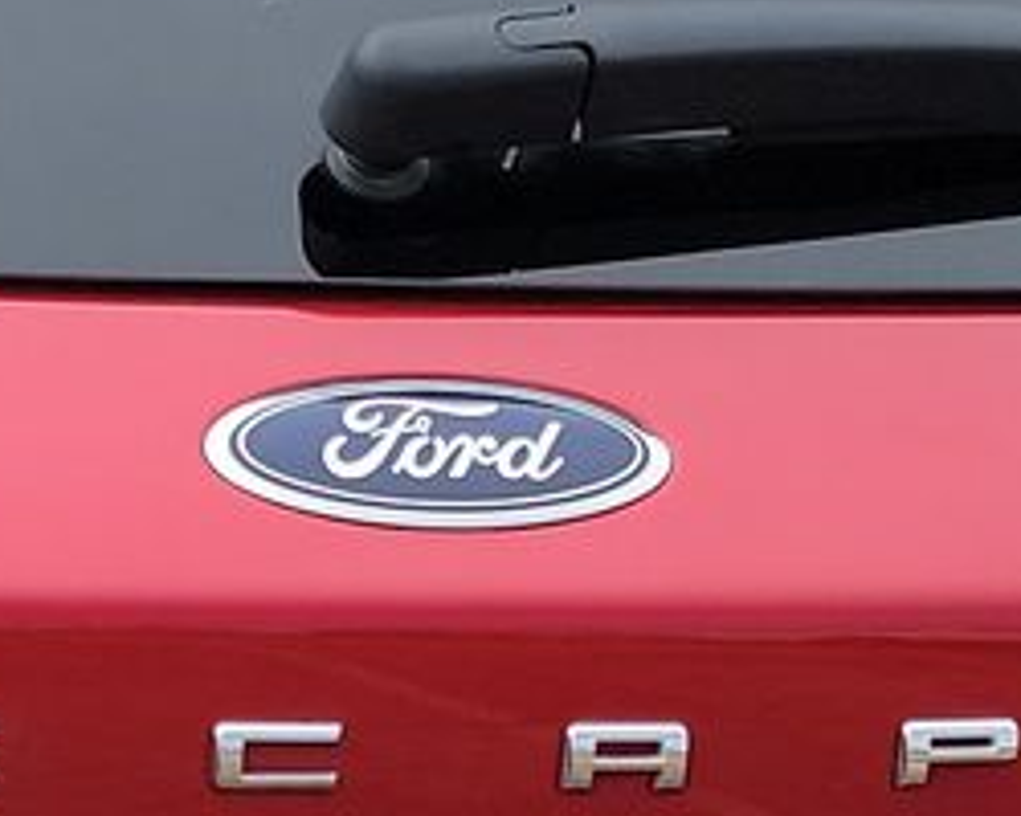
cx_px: 135
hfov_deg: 12.8
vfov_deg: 10.2
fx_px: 4533
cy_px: 816
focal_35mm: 150
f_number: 1.8
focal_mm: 6.7
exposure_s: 1/324
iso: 50
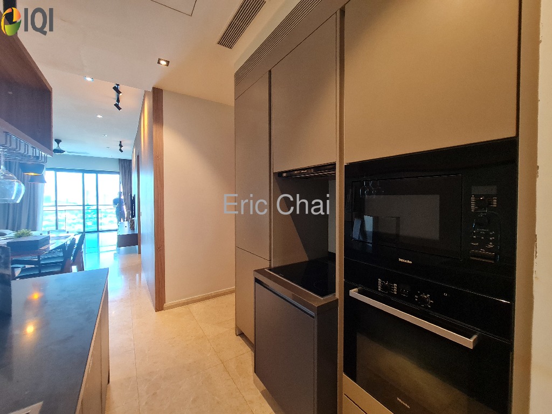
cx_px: 276
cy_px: 207
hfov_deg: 106.2
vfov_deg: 89.9
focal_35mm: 13
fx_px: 207
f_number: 2.2
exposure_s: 1/50
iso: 250
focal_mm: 2.2
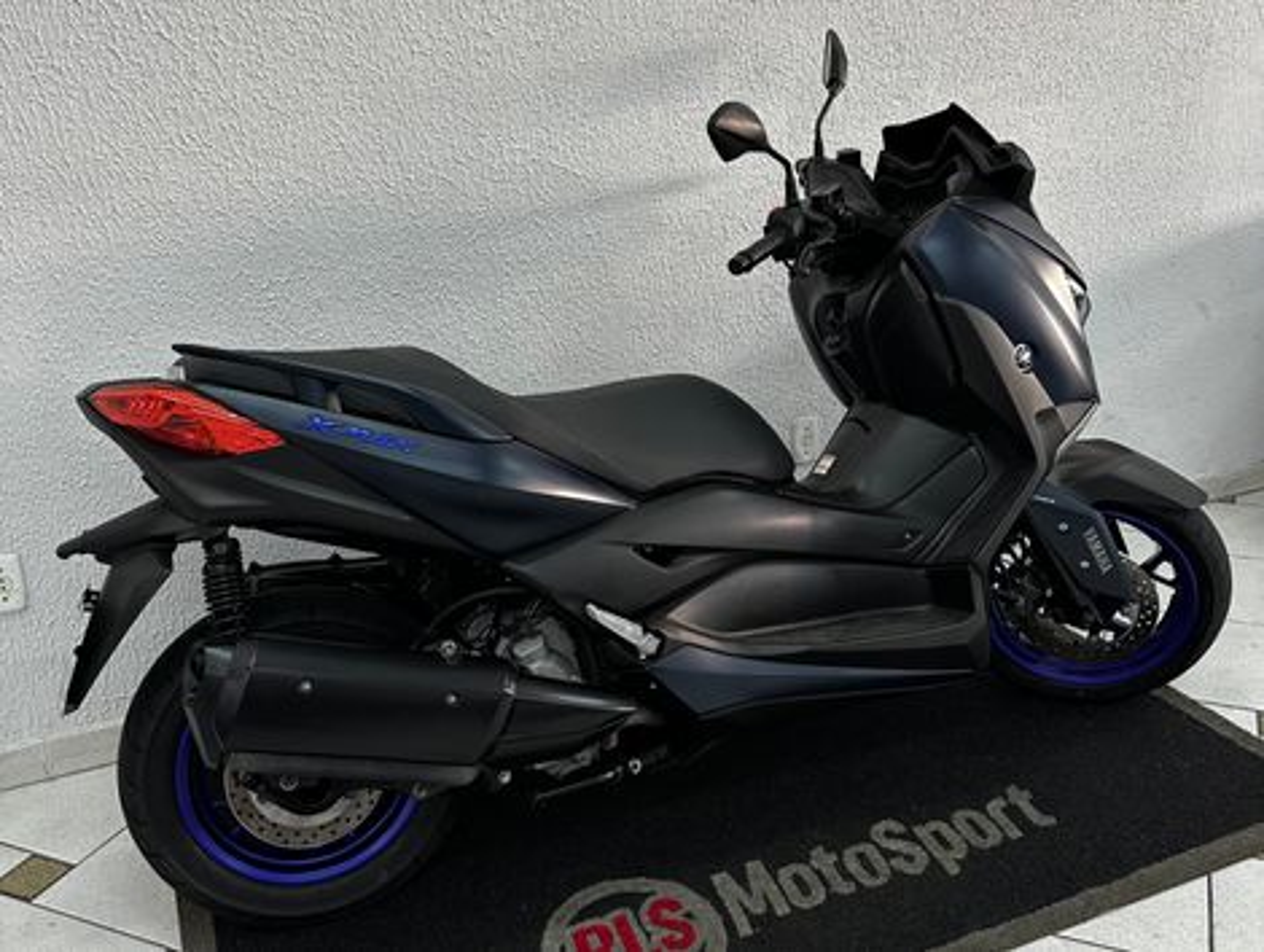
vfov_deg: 56.9
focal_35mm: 24
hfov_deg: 71.5
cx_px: 632
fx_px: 878
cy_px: 476
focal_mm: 6.86
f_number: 1.78
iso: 160
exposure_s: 1/60
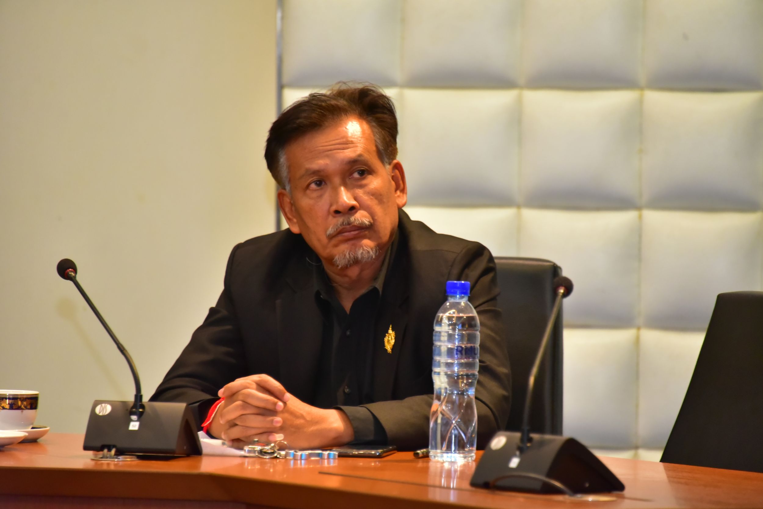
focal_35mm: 300
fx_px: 6361
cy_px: 254
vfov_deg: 4.6
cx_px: 382
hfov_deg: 6.9
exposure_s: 1/100
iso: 6400
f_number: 5.6
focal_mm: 300
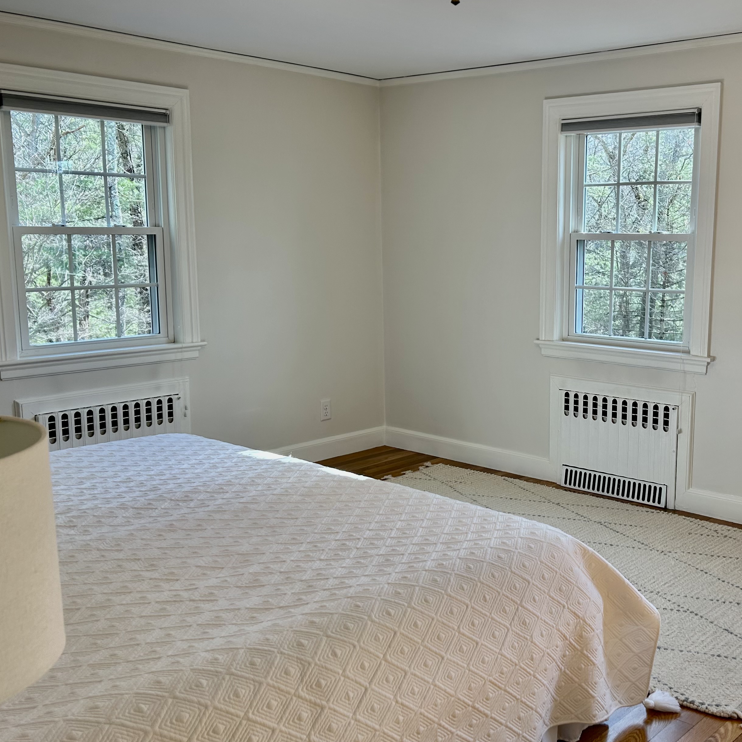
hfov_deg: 43.3
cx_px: 492
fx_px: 922
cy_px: 400
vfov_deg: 43.8
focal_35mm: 38
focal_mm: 5.7
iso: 40
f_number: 1.5
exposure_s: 1/153
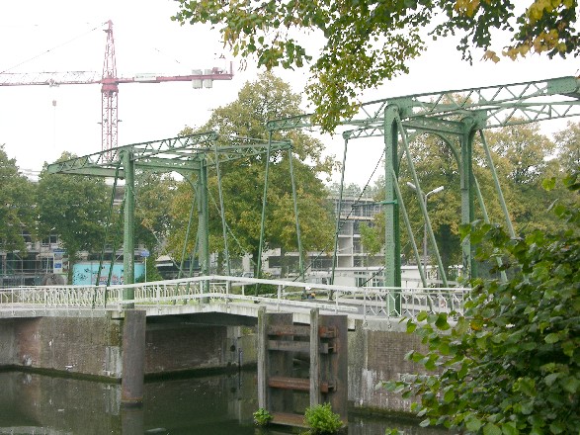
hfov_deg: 31.2
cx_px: 290
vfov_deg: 23.6
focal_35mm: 62
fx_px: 1039
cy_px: 218
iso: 50
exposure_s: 1/84.2
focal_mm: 15.7
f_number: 5.1
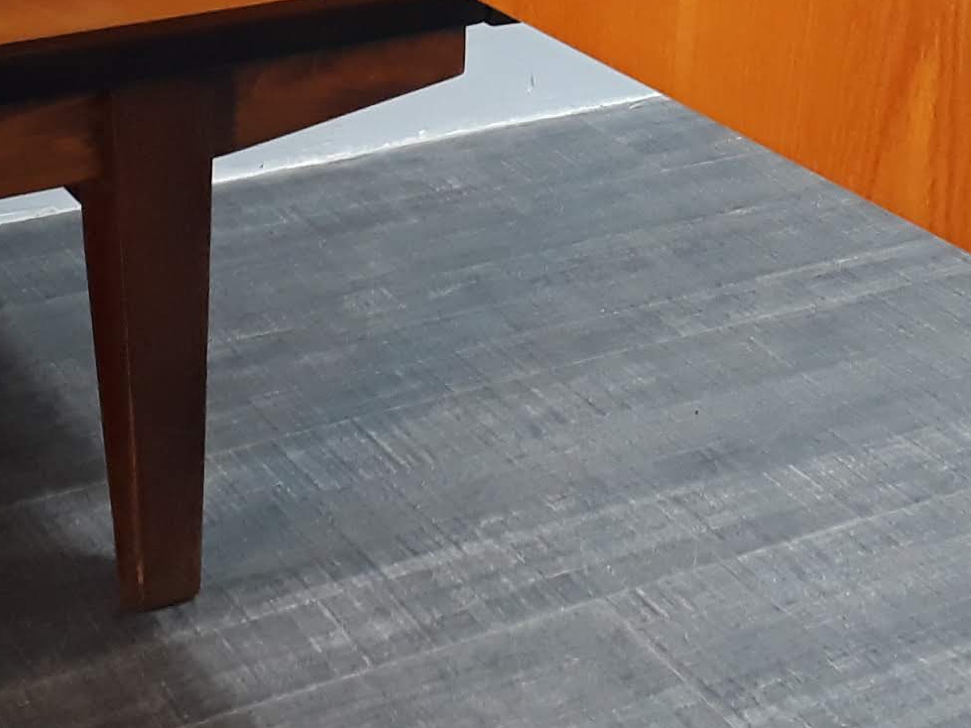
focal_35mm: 90
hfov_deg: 21.8
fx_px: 2524
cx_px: 501
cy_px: -141
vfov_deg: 15.8
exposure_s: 1/17
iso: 160
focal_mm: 3.6
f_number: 1.9
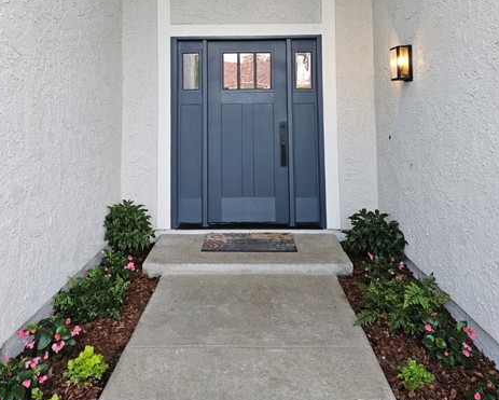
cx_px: 250
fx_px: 458
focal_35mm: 31
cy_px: 80
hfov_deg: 57.1
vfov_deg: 44.8
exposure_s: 1/170
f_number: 1.7
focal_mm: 6.3
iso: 500
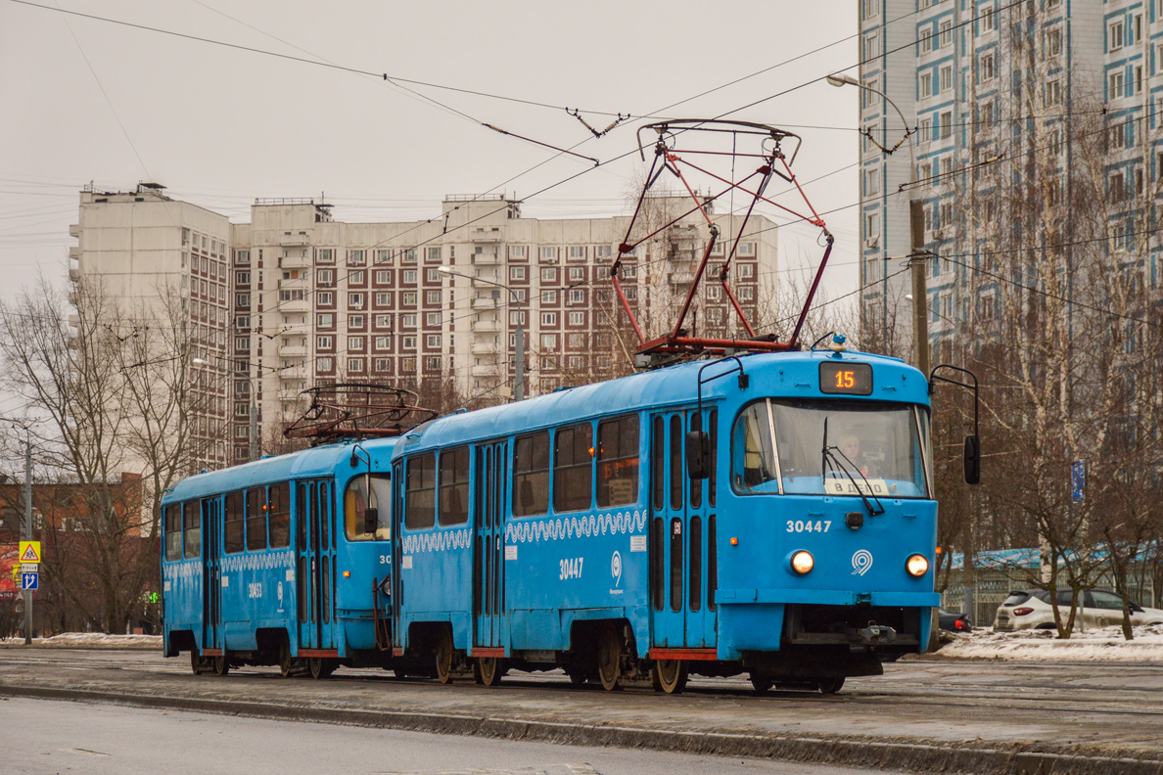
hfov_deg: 20.4
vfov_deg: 13.7
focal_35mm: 100
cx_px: 582
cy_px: 388
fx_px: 3230
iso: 400
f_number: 5
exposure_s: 1/400
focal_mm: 66
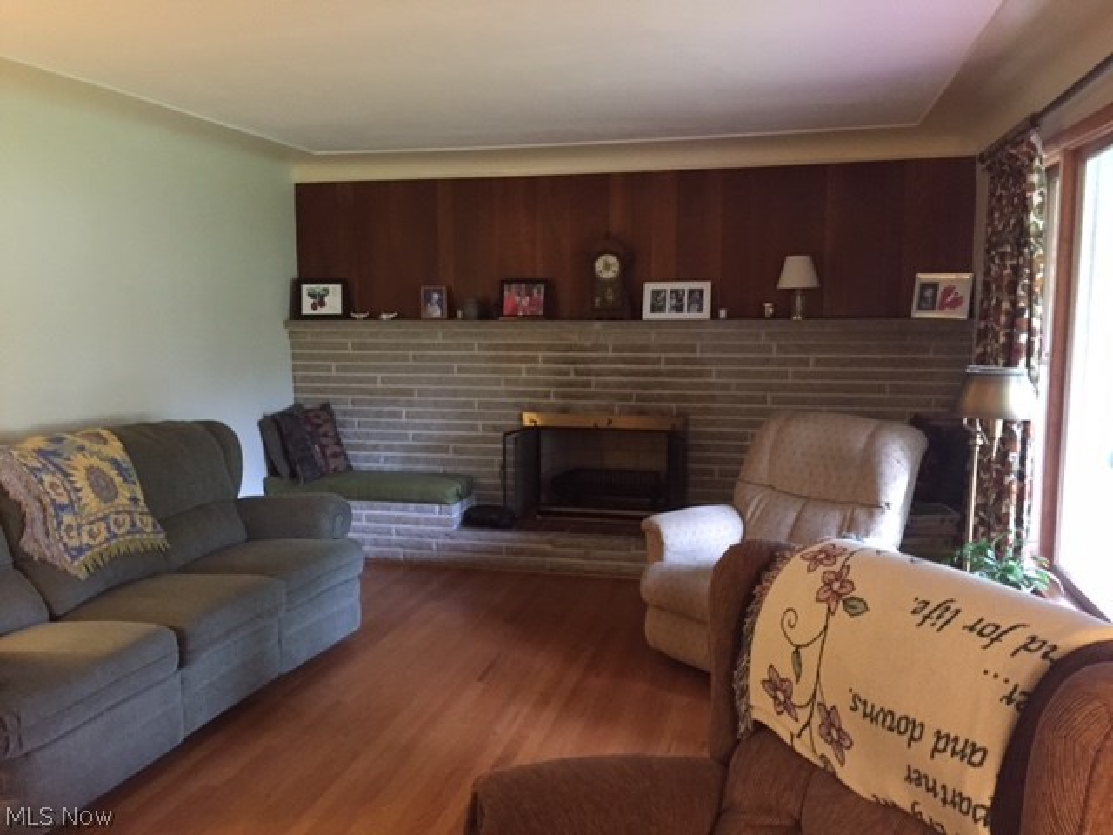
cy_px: 418
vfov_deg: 48.2
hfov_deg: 61.7
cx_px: 556
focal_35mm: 29
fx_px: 932
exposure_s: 1/15
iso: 400
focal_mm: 4.15
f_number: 2.2
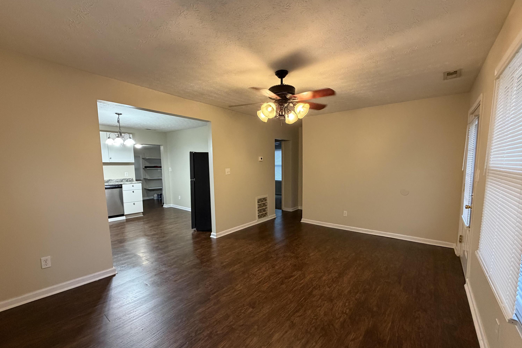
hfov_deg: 100.4
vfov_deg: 77.2
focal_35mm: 15
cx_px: 257
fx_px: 217
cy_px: 189
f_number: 2.2
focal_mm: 2.22
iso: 500
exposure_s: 1/60
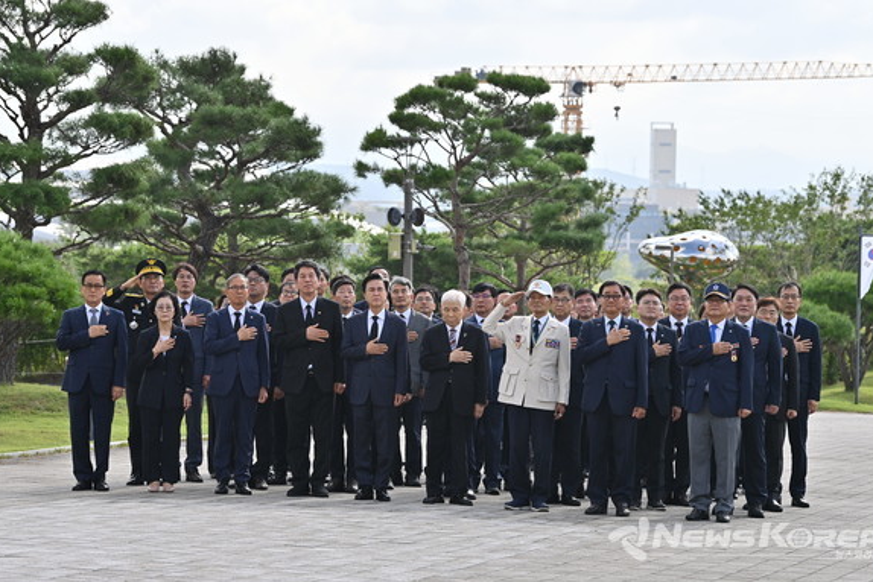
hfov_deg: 14.5
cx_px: 449
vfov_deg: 9.7
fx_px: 3420
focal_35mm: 141
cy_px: 280
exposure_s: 1/320
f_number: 7.1
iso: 100
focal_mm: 135
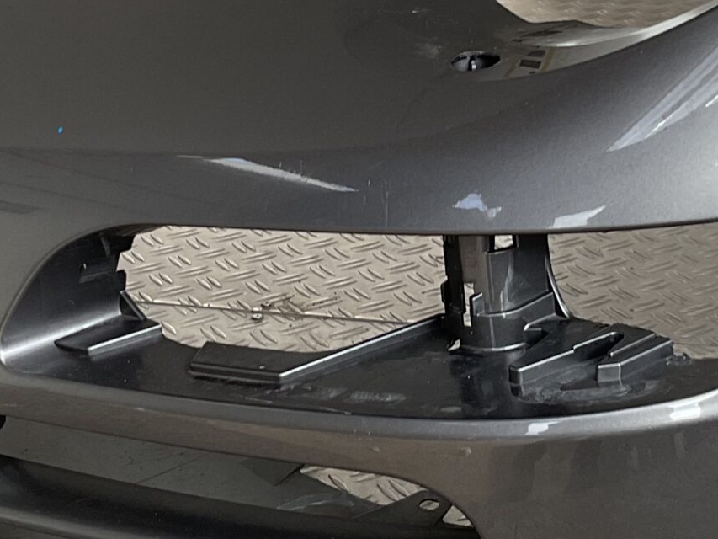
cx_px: 482
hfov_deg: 22.4
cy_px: 151
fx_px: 1805
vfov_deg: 16.9
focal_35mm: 87
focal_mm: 3
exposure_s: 1/145
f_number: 1.8
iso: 16
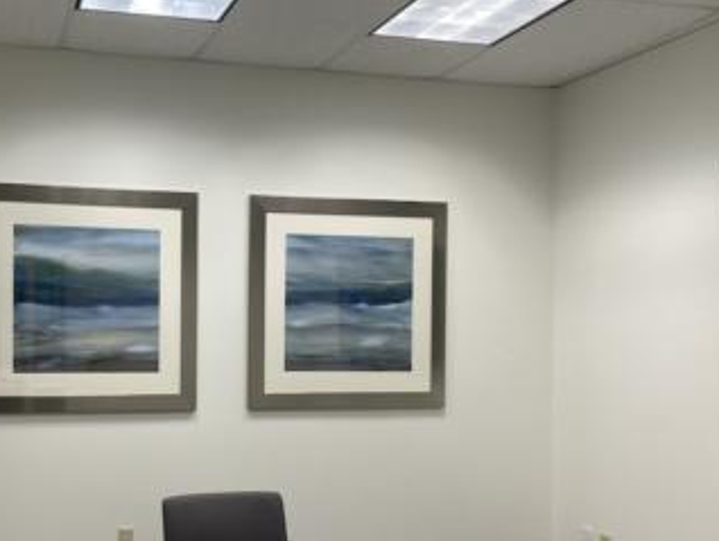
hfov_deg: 42.0
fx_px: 915
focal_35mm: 44
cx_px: 210
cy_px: 350
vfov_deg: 32.7
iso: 64
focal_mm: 3.99
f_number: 1.8
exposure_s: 1/120
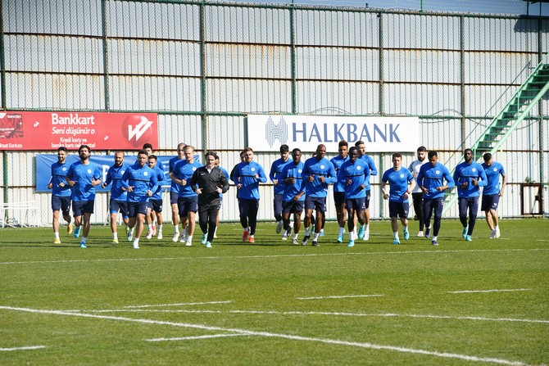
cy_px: 183
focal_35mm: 150
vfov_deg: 9.2
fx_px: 2288
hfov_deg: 13.7
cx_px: 274
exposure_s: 1/8000
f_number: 5.6
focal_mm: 150
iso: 3200
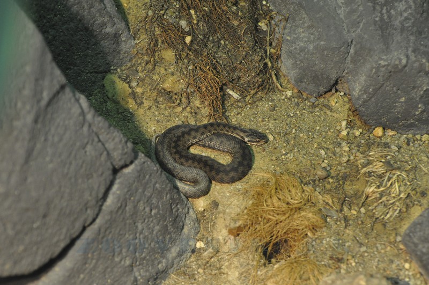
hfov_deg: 15.2
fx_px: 1606
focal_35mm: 135
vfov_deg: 10.1
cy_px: 142
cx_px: 214
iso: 1600
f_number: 4.5
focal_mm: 90
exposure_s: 1/160
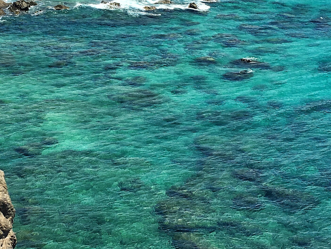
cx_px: 48
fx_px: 794
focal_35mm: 83
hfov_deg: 23.1
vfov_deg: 17.5
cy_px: 19
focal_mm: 4.15
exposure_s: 1/1789
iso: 25
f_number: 2.2
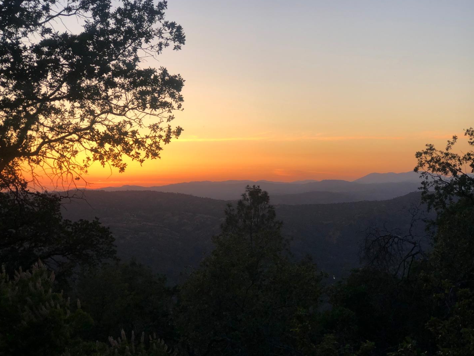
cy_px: 178
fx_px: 822
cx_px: 242
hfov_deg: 32.2
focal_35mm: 60
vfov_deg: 24.4
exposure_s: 1/121
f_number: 2.8
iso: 40
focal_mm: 6.6
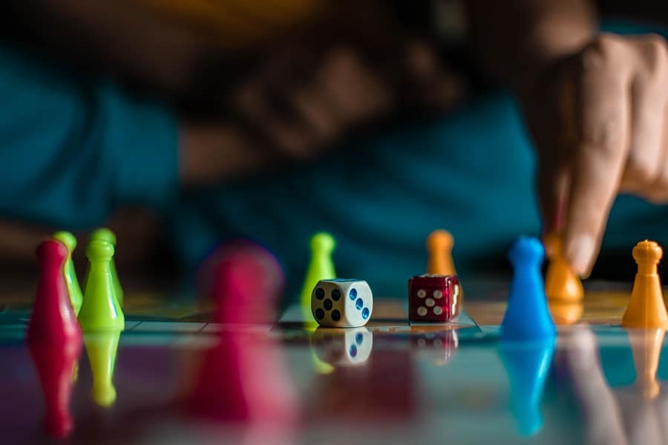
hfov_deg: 37.9
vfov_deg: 25.8
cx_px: 334
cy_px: 222
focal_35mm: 52
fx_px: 974
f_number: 1.8
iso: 100
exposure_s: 1/100
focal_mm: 35
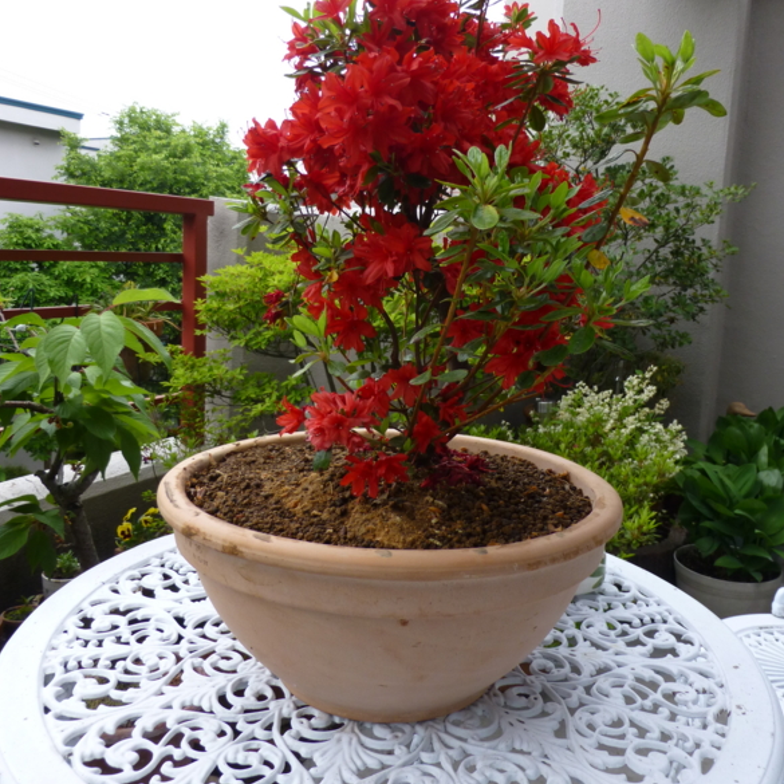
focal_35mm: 29
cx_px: 389
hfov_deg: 55.6
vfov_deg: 55.4
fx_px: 743
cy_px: 328
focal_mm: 4.3
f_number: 3.3
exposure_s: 1/80
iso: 100
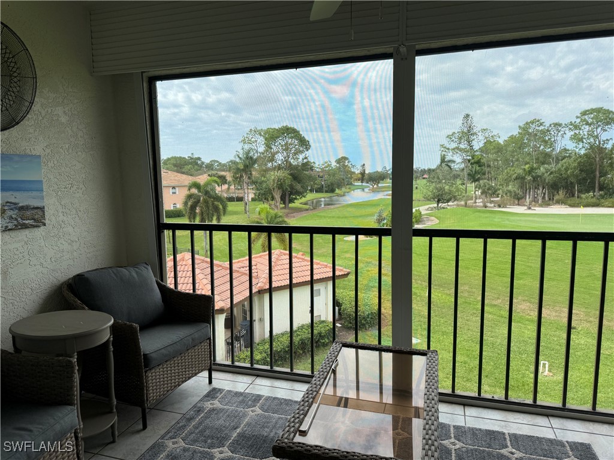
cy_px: 230
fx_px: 426
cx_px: 307
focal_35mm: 24
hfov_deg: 71.6
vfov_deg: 56.8
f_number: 1.78
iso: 80
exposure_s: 1/1923
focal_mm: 6.86
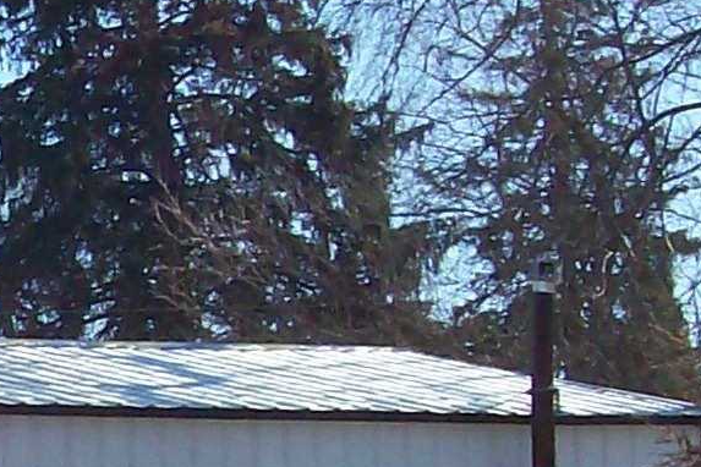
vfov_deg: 7.4
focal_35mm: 186
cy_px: 466
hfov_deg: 10.6
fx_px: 3622
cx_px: -389
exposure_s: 1/504
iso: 80
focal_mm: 6
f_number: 4.8
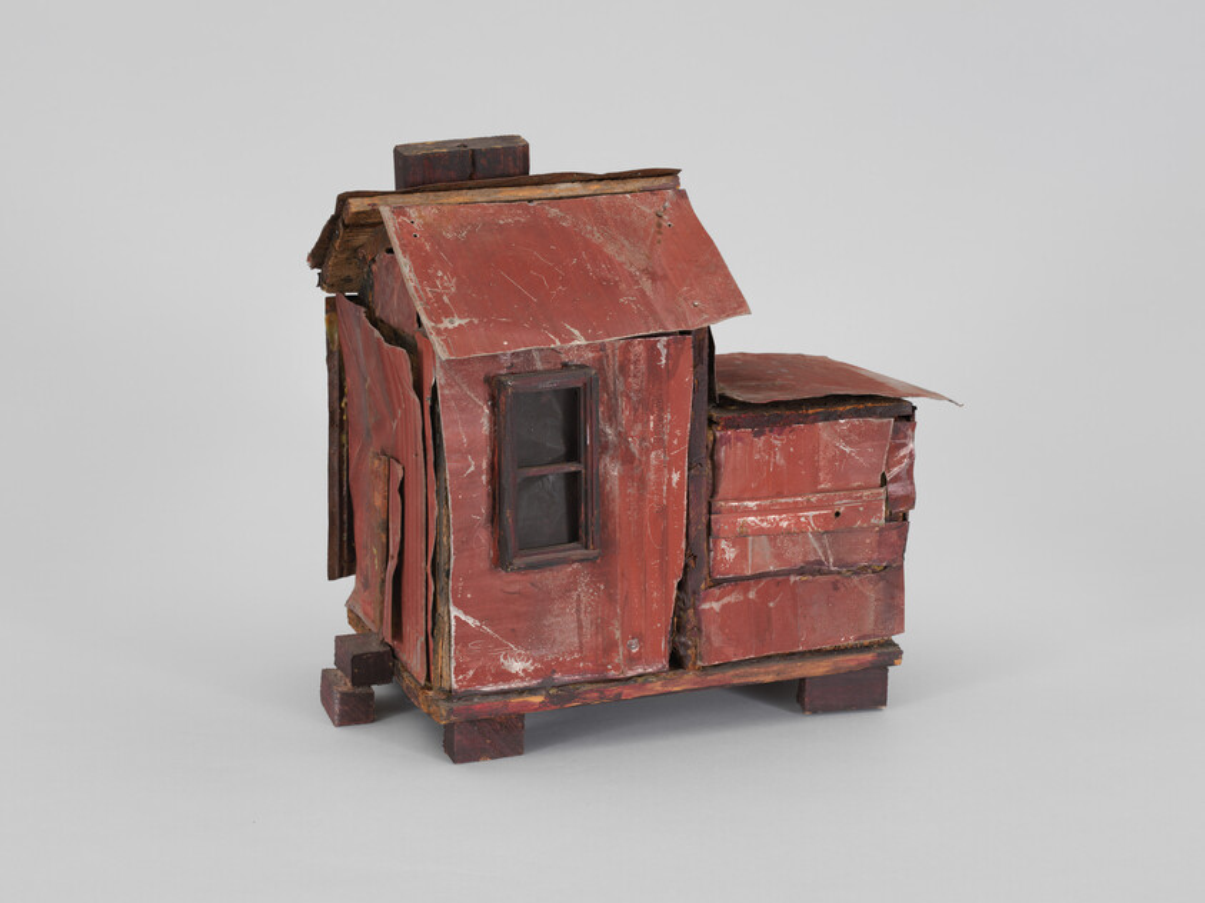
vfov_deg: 19.1
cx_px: 602
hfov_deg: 25.3
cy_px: 452
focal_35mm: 77
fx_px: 2680
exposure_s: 1/125
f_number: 16
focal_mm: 120
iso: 64
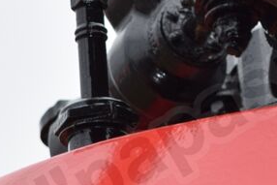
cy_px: -97
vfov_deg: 1.3
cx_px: 378
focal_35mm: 1040
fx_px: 8008
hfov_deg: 2.0
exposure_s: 1/200
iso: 100
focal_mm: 155
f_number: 7.1
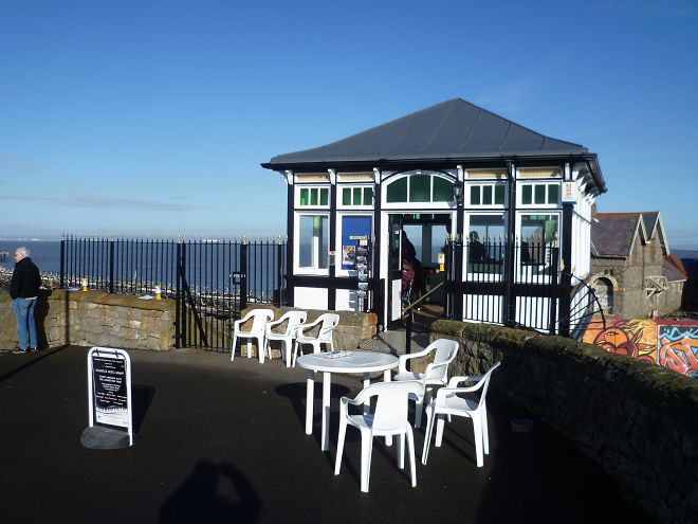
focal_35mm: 32
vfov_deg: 44.2
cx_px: 349
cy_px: 262
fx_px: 645
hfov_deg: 56.8
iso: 80
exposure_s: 1/200
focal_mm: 5.7
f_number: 9
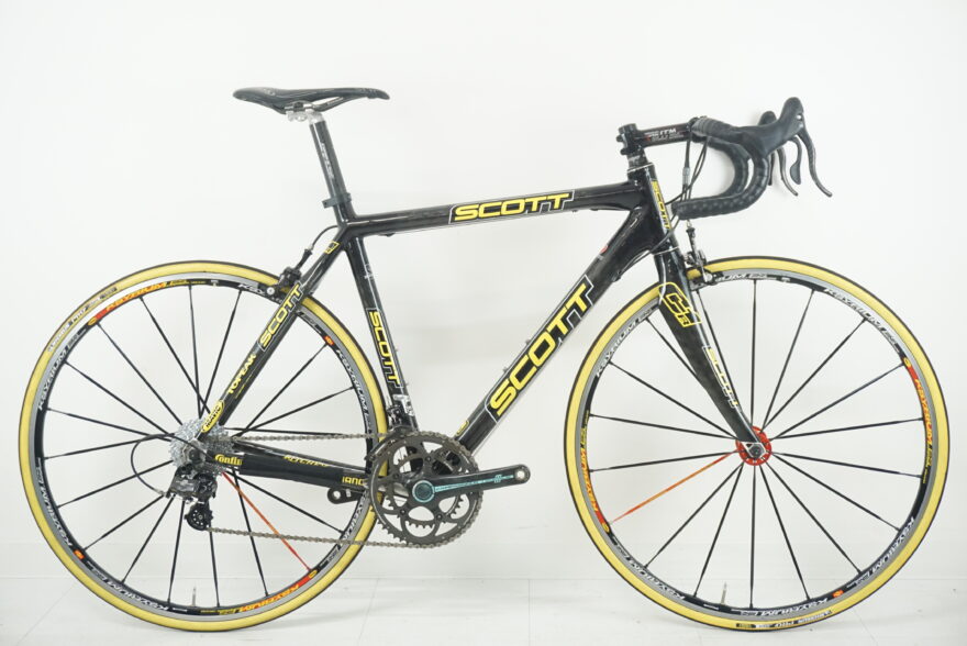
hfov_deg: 41.1
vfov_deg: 28.1
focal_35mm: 48
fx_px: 1290
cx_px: 484
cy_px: 323
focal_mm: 32
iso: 2500
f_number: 5.6
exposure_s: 1/160
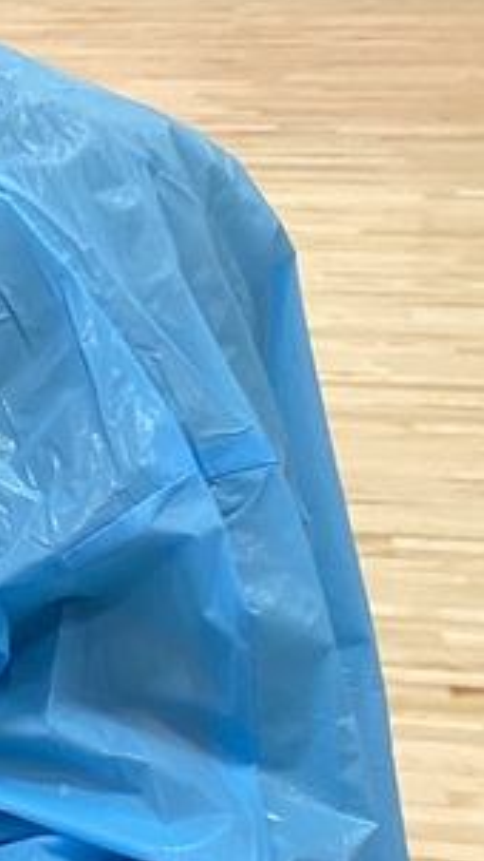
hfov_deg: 11.0
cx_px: -598
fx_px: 2189
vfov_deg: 22.1
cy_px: 616
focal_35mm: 96
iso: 125
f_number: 1.8
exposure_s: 1/60
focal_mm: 4.25
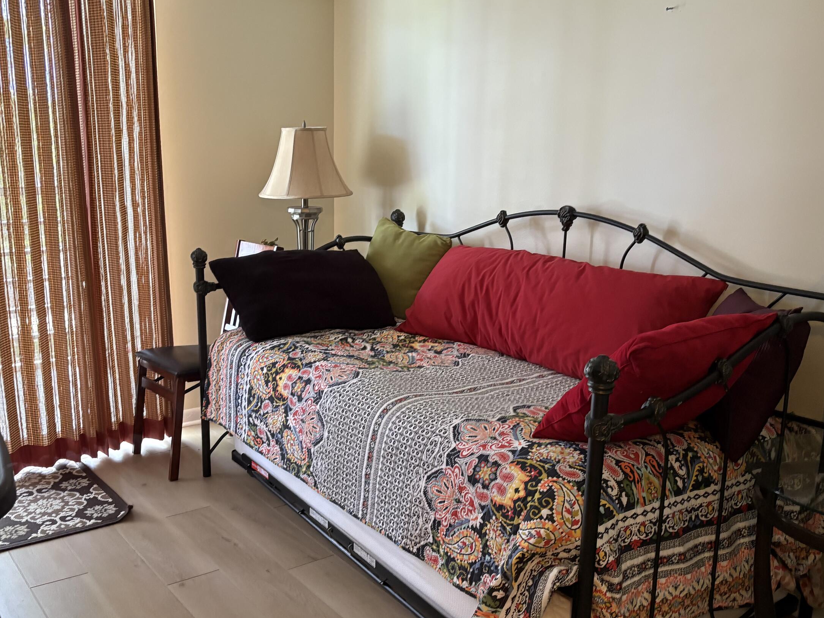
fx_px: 857
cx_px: 369
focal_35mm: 36
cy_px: 331
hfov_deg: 51.3
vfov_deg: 39.6
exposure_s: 1/60
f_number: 1.6
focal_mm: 5.96
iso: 320
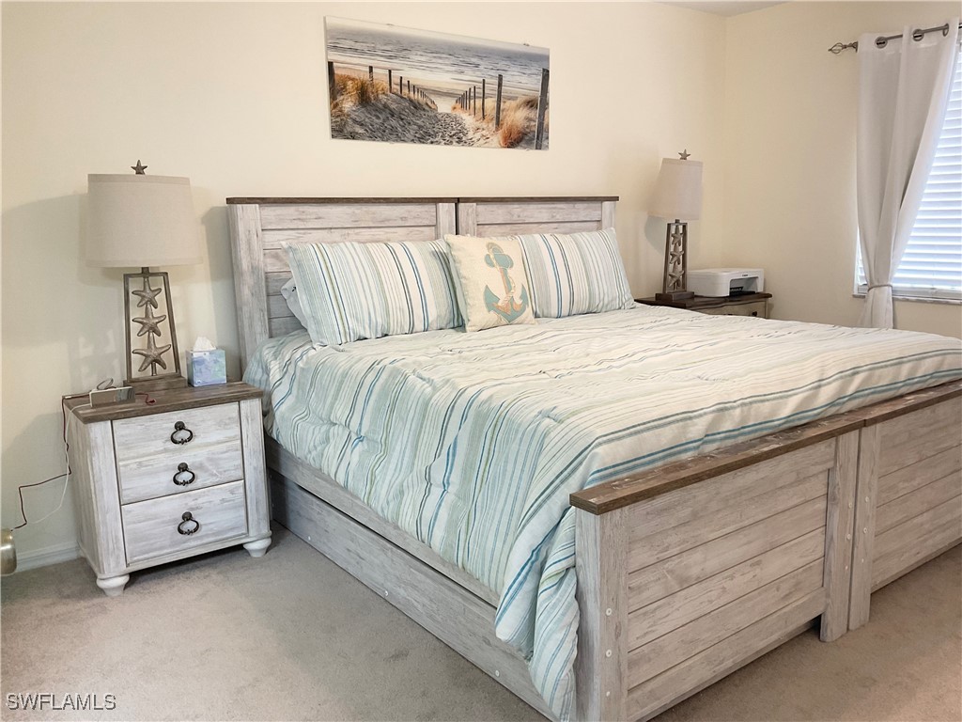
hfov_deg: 61.7
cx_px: 481
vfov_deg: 48.2
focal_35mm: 29
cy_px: 361
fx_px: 806
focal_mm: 3
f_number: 1.8
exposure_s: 1/60
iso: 64
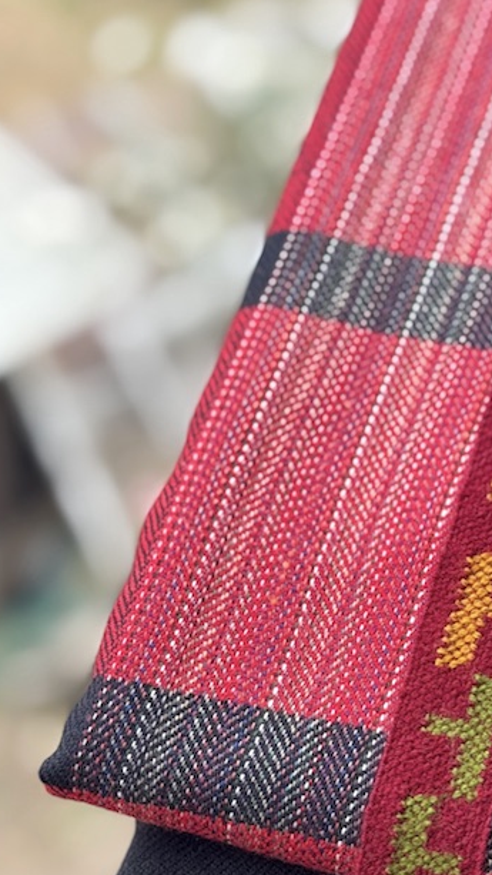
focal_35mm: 85
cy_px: 631
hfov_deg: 14.1
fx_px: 1971
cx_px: 446
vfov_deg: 24.8
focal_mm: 6.76
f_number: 1.78
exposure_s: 1/331
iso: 64
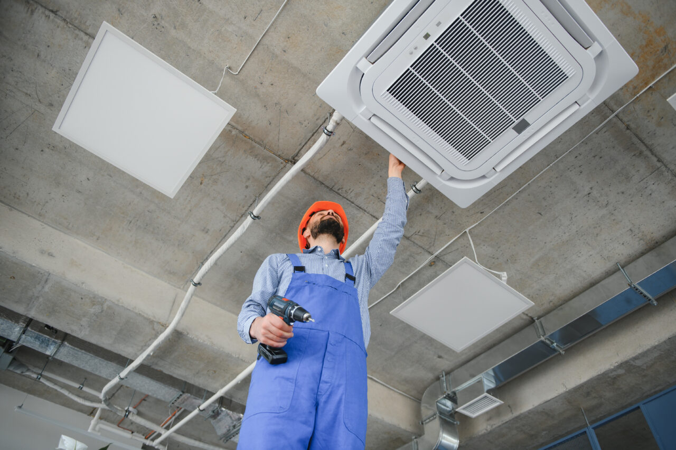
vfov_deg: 47.9
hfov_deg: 67.4
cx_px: 338
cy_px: 225
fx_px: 507
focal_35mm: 27
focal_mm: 27
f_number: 2.8
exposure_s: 1/320
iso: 400
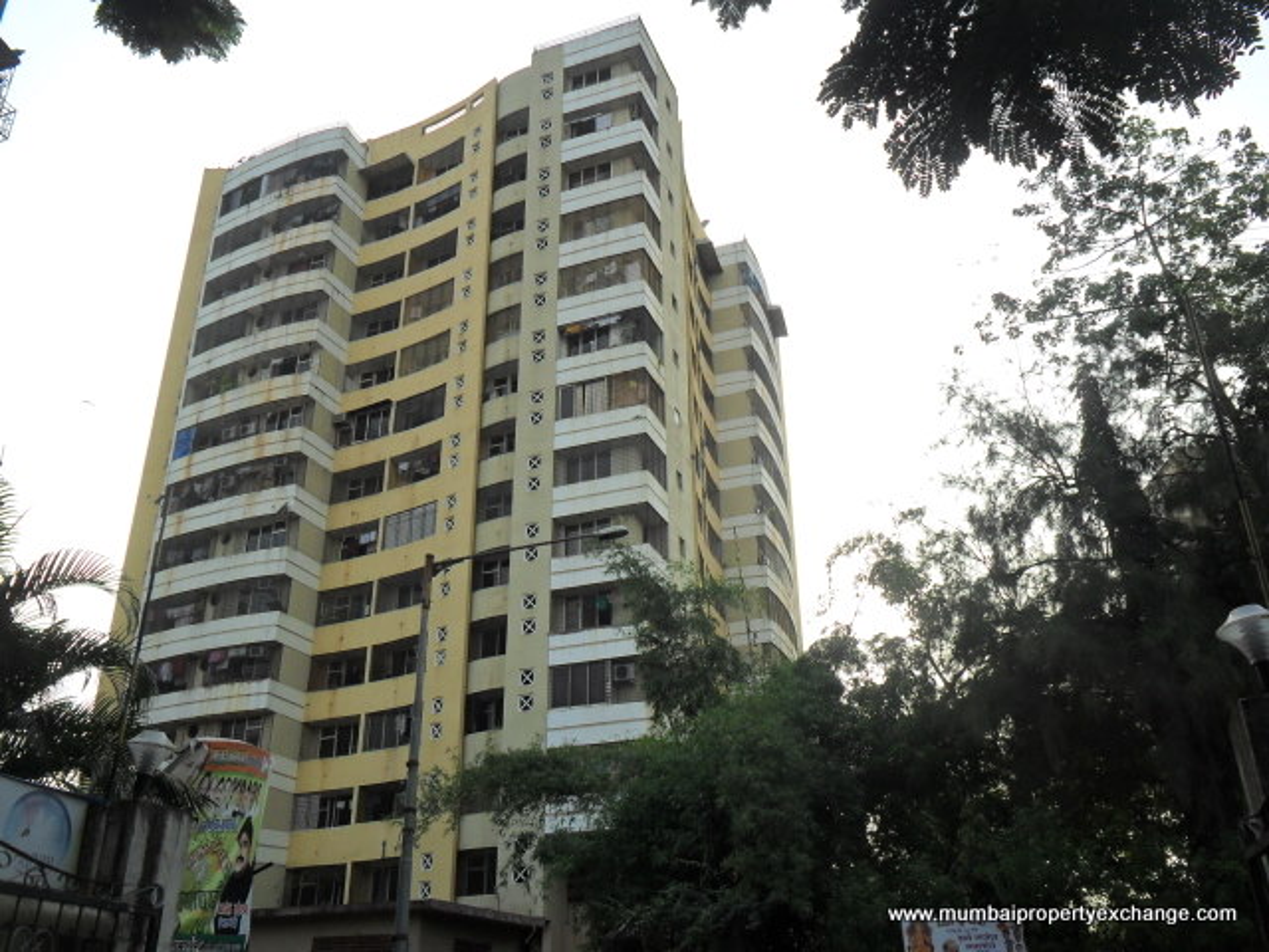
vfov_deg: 44.2
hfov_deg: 56.8
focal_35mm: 32
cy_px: 476
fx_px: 1173
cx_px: 634
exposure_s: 1/350
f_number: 3.7
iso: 100
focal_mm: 5.7
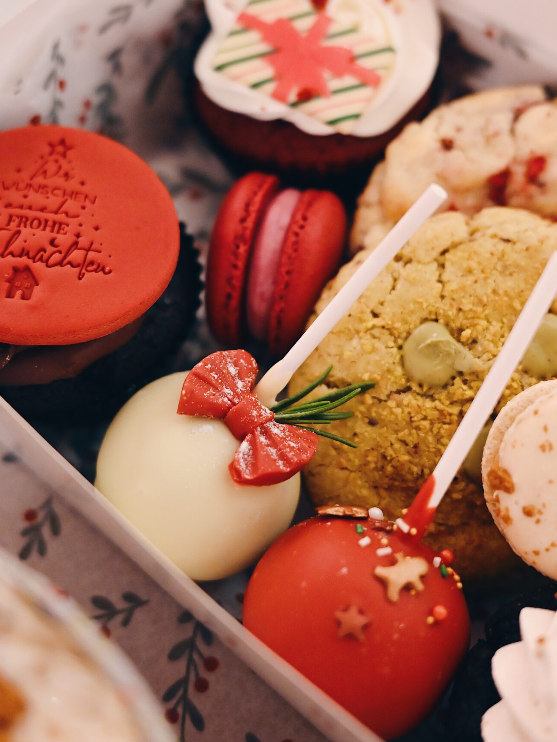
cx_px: 224
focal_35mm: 57
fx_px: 1222
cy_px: 299
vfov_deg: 33.7
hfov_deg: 25.6
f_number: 2.8
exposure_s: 1/125
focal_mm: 40
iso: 3200
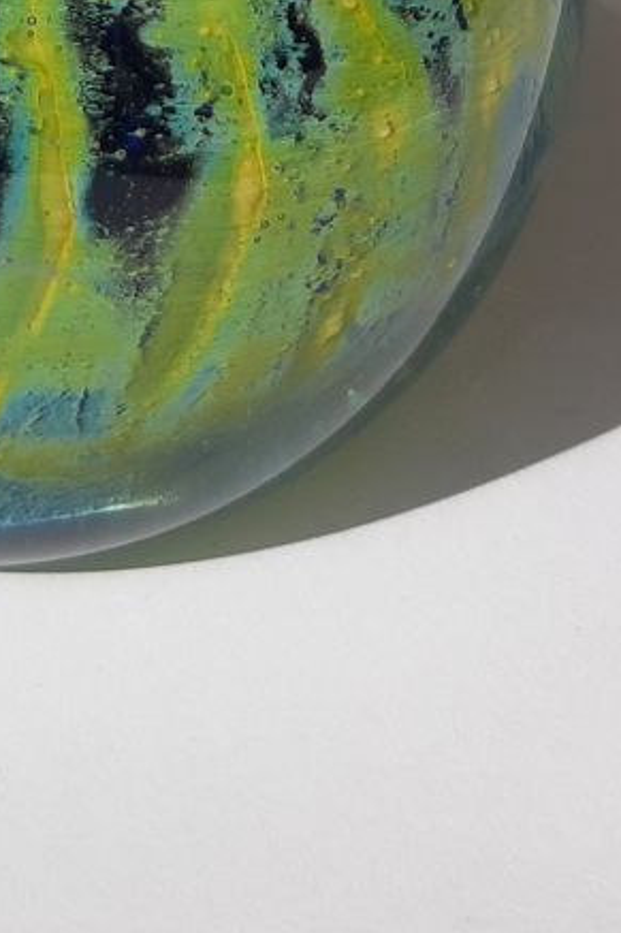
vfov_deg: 18.9
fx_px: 2563
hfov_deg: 13.7
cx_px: 43
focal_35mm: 99
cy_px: -331
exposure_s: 1/3040
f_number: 1.7
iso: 40
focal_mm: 3.93
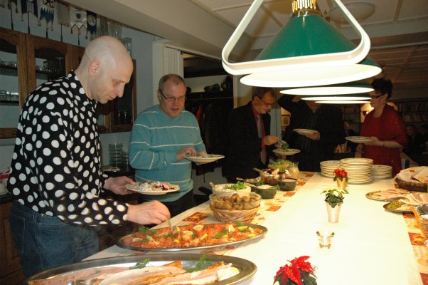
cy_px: 142
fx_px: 321
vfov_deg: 47.8
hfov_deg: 67.4
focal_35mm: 27
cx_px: 214
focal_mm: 18
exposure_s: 1/60
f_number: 5
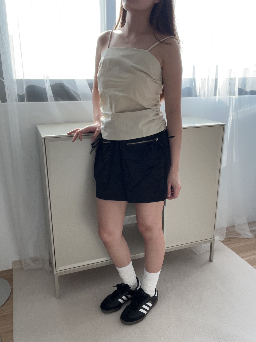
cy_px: 171
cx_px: 128
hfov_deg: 46.8
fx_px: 296
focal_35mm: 30
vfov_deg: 60.0
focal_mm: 2.71
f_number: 2.2
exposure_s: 1/121
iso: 64
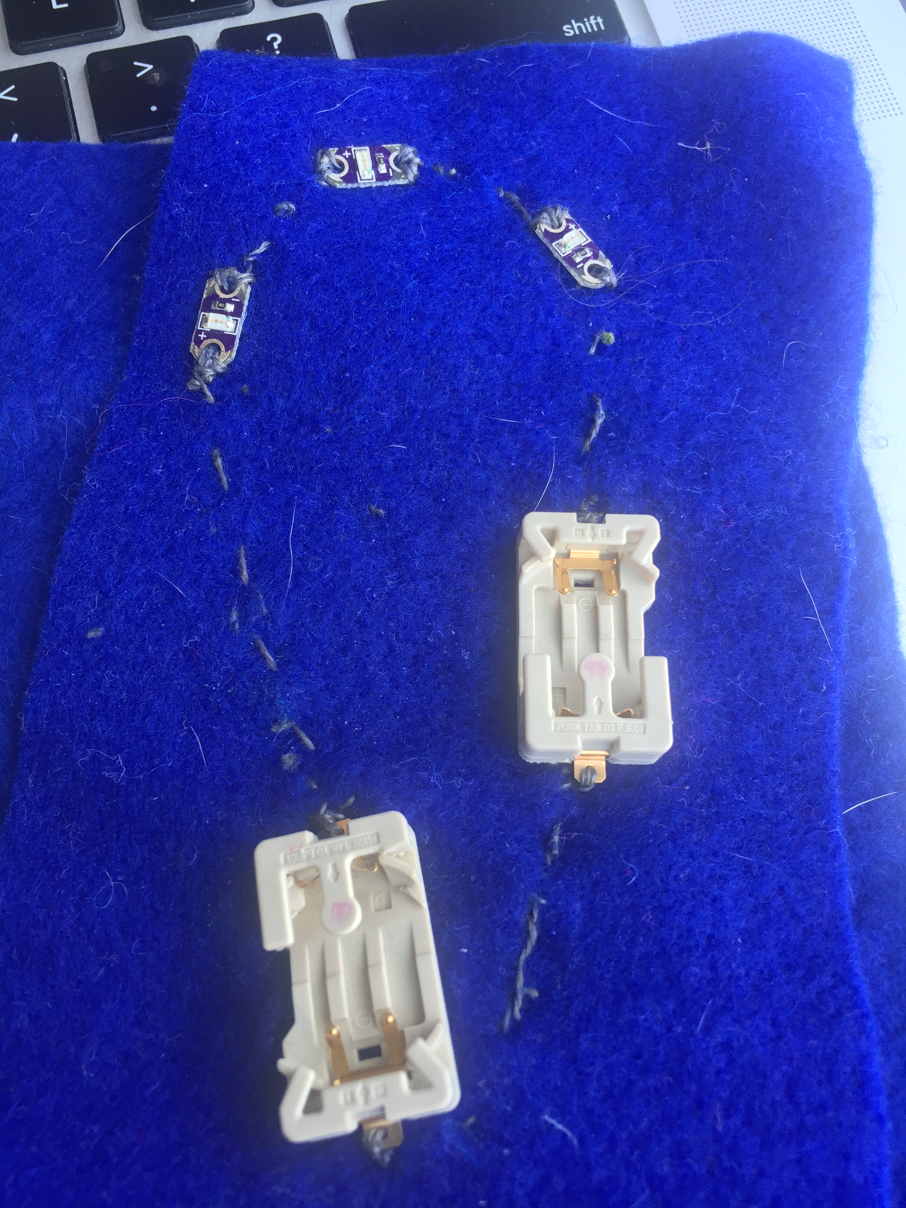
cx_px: 453
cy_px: 604
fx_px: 1012
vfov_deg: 61.7
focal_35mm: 29
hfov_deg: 48.2
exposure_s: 1/120
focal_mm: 4.15
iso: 50
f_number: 2.2
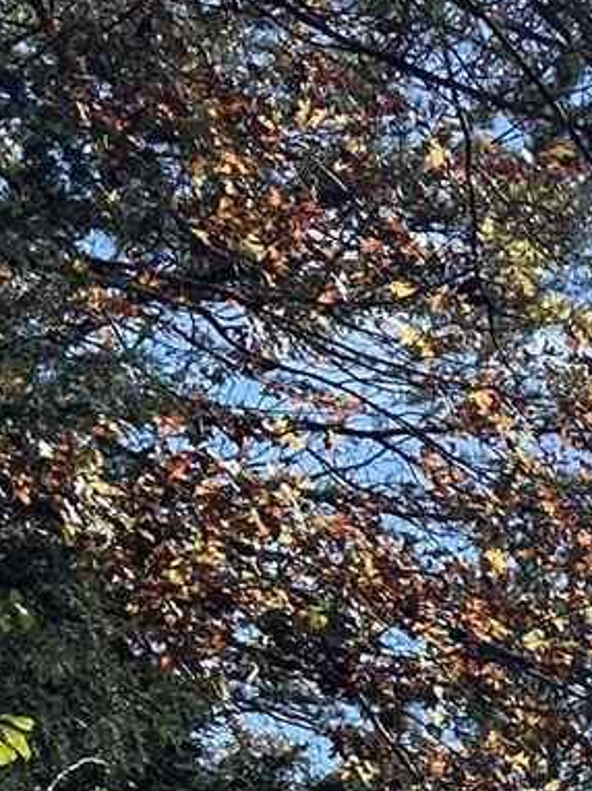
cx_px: 1385
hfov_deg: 8.7
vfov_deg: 11.8
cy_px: 1344
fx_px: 3584
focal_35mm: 157
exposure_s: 1/3968
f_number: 1.5
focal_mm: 5.7
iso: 50
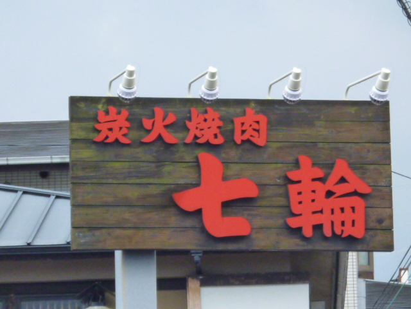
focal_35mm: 252
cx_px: 206
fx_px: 2992
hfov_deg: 7.9
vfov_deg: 5.9
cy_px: 154
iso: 400
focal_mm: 20
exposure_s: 1/125
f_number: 6.5
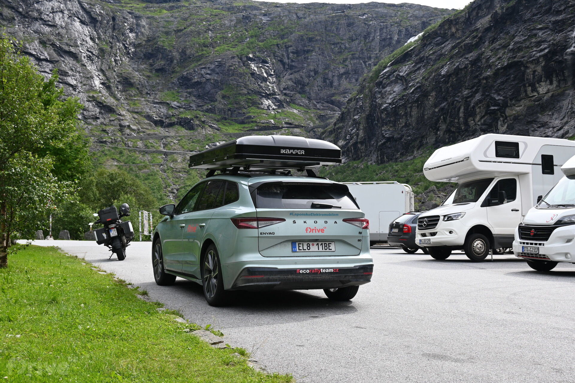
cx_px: 288
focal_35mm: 41
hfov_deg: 47.2
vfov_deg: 32.4
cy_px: 192
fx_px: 659
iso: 100
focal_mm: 27.5
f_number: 5.6
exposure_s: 1/250
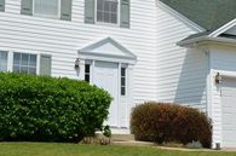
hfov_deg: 20.4
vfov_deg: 13.5
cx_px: 94
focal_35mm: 100
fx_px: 654
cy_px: 7
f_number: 9
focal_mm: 26
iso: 100
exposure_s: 1/320
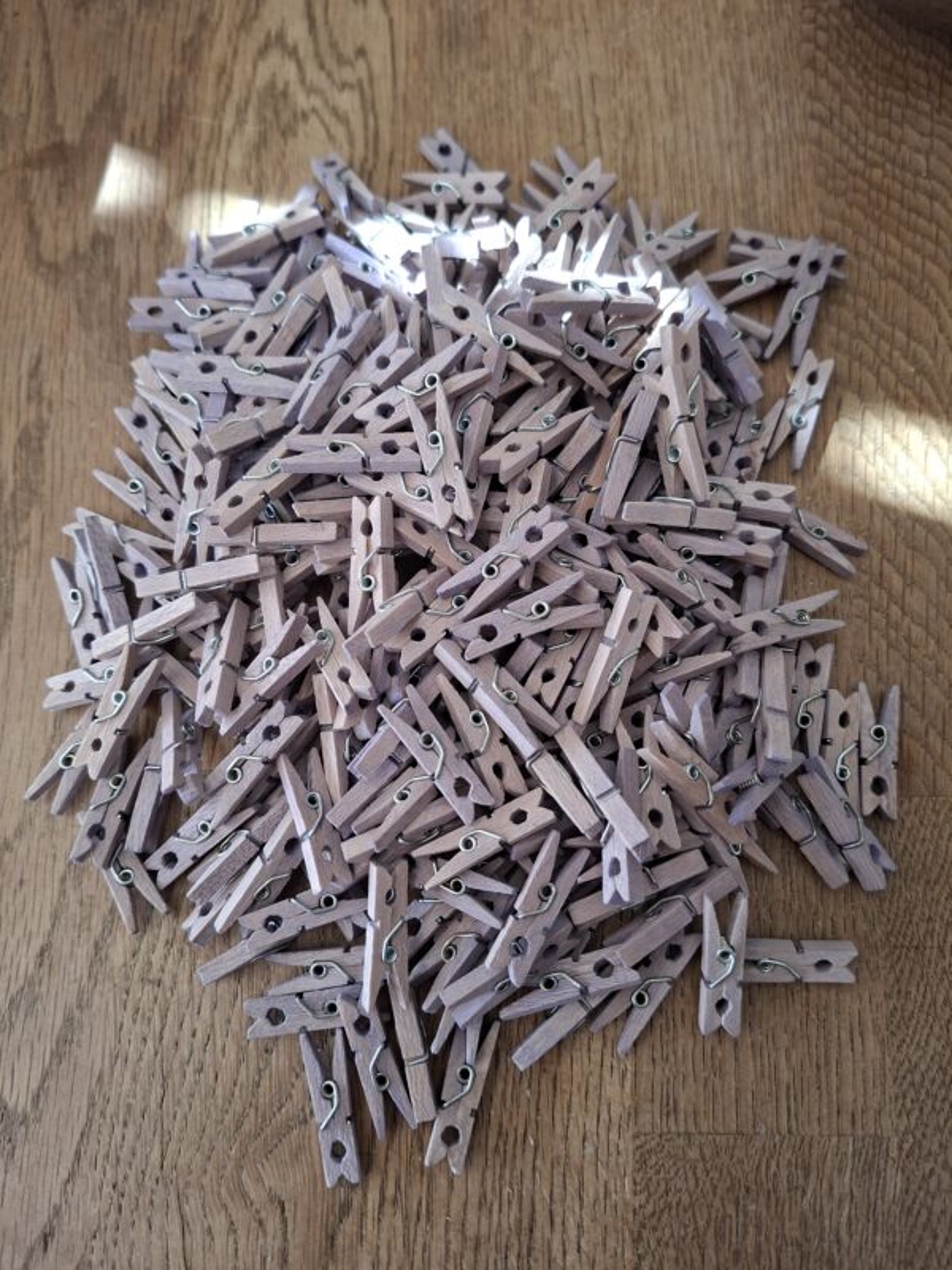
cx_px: 476
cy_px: 635
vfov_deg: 73.9
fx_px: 843
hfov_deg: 58.9
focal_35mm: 23
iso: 200
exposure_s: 1/100
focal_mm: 5.54
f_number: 1.8
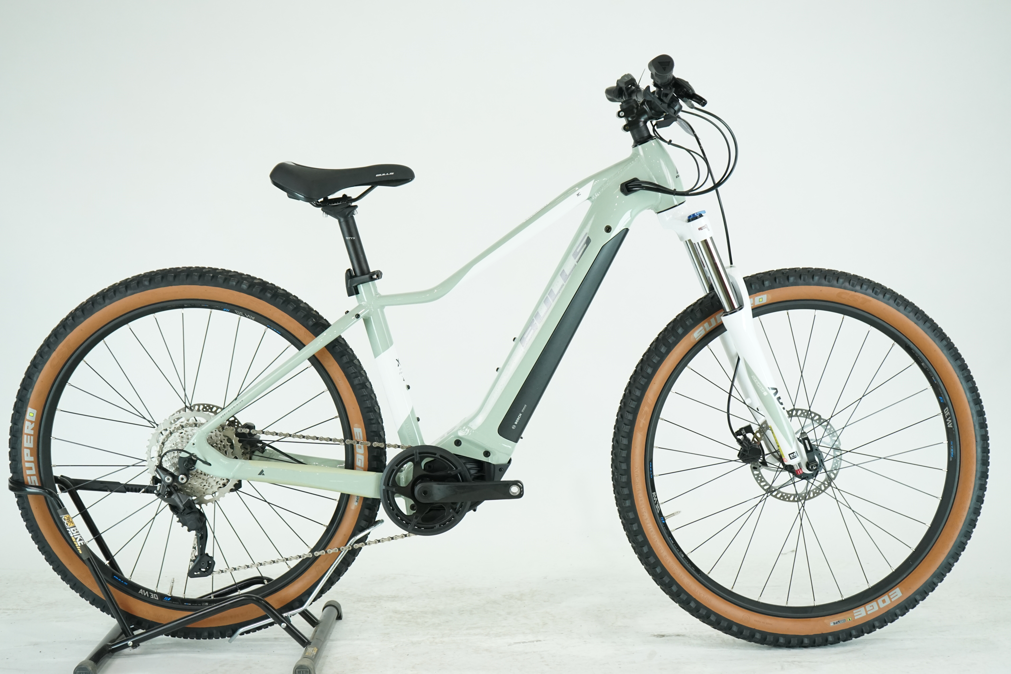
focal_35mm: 57
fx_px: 1601
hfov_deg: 35.1
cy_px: 337
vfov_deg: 23.8
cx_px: 506
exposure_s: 1/200
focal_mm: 57
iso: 1600
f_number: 5.6
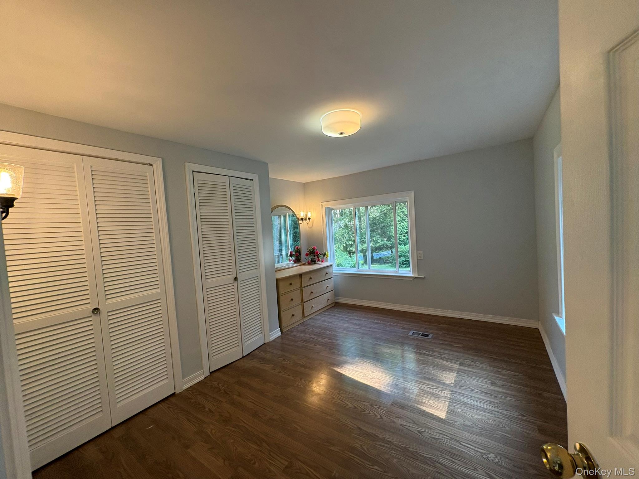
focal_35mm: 14
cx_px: 320
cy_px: 240
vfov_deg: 85.7
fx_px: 258
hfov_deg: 102.1
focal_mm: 2.22
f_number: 2.2
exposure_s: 1/120
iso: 125
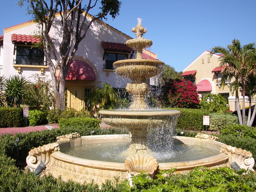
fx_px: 274
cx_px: 128
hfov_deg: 50.1
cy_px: 96
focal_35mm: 37
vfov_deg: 38.7
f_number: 4.5
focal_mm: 5.6
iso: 100
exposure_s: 1/606
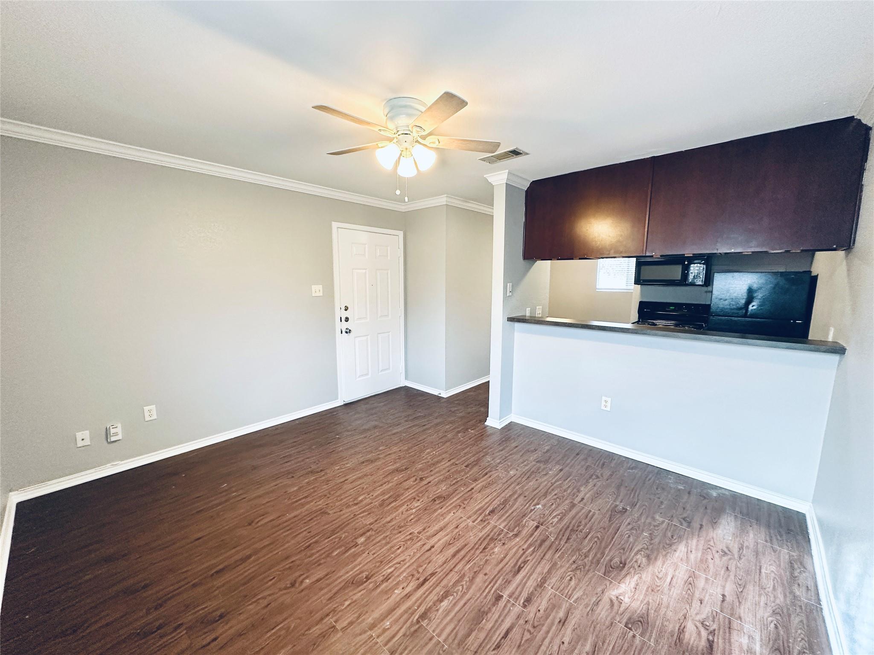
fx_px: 353
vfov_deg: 85.7
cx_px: 437
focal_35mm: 14
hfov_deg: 102.1
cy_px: 328
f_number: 2.2
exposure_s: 1/60
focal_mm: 2.22
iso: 200
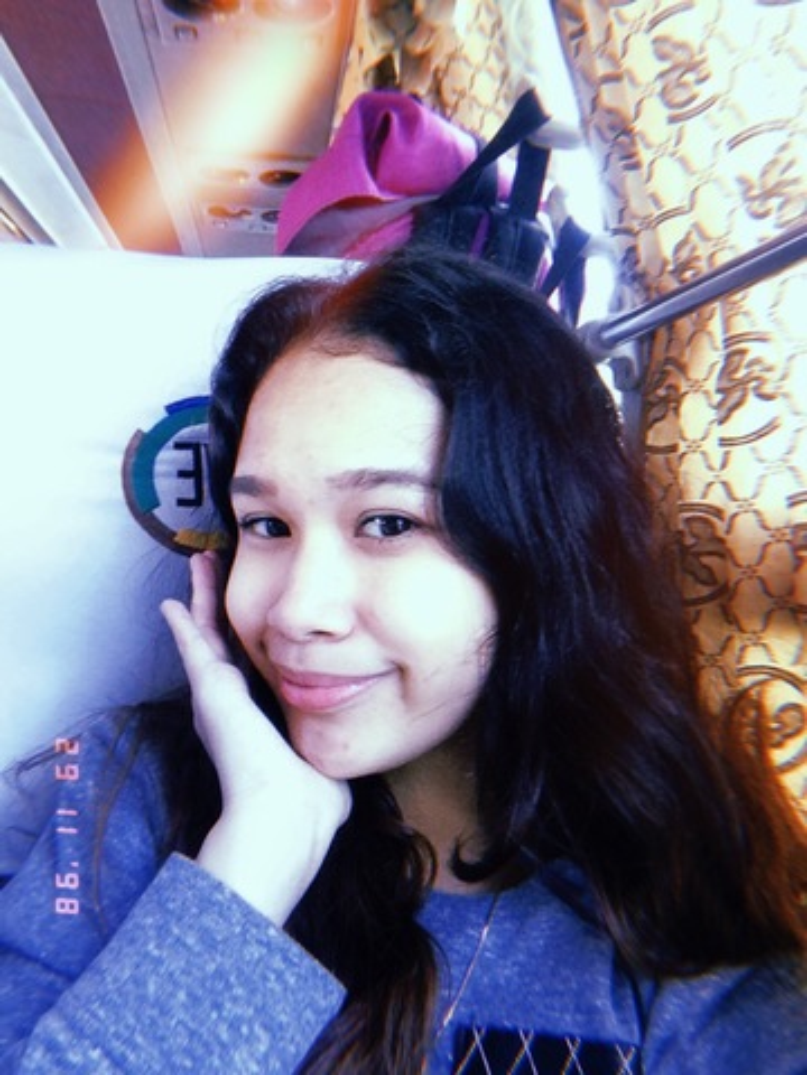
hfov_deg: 42.9
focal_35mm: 33
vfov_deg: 55.4
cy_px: 538
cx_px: 404
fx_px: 1026
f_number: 2.4
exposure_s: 1/30
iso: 200
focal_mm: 2.15
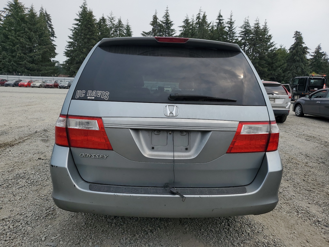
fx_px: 247
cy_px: 124
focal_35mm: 26
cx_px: 164
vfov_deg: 53.1
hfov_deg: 67.3
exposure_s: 1/3333
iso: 50
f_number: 1.5
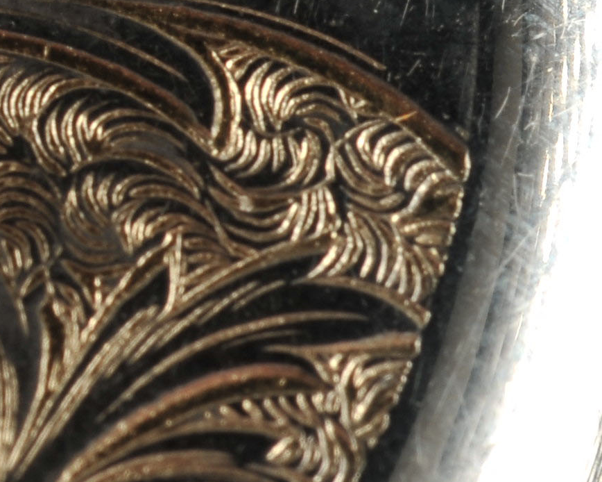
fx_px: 7428
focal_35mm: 417
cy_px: 3
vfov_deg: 3.7
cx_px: -741
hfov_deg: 4.6
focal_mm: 60
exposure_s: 1/200
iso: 100
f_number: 18
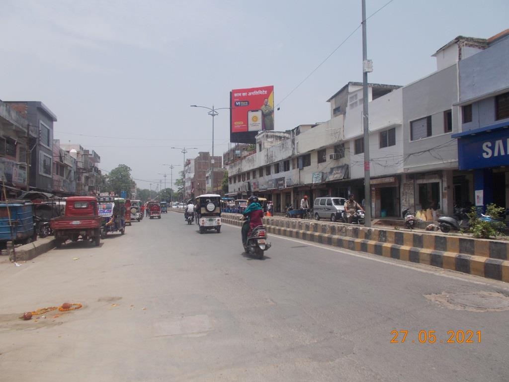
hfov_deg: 67.3
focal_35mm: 26
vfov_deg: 53.1
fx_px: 382
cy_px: 191
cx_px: 254
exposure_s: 1/200
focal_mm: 4.6
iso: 80
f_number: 8
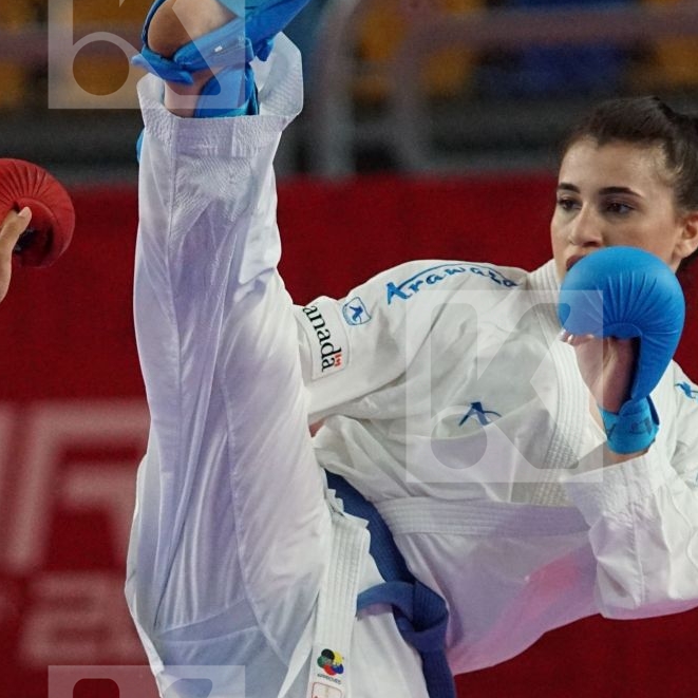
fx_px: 12661
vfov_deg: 3.2
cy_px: 386
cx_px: 147
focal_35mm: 555
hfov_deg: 3.2
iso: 3200
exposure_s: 1/2000
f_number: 2.8
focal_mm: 160
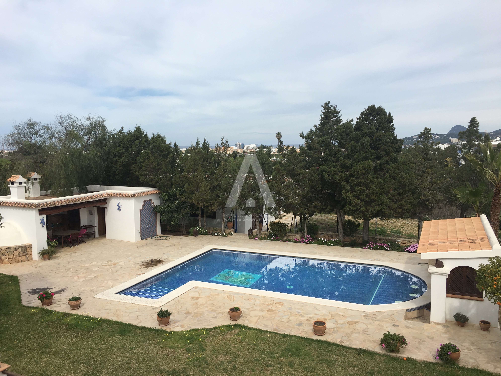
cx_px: 250
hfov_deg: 61.7
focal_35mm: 29
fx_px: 420
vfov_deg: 48.2
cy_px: 188
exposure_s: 1/1789
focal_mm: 4.15
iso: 25
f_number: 2.2
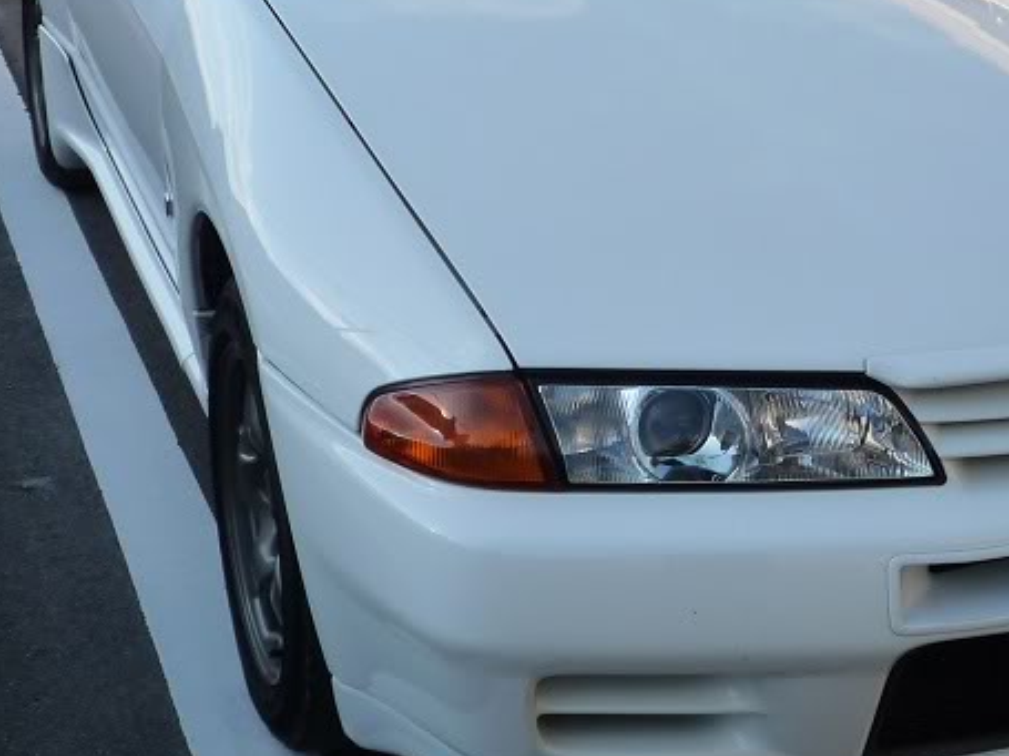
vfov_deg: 18.0
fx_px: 2360
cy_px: 146
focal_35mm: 81
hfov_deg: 23.9
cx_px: 732
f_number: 3.8
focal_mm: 6.3
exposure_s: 1/400
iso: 160
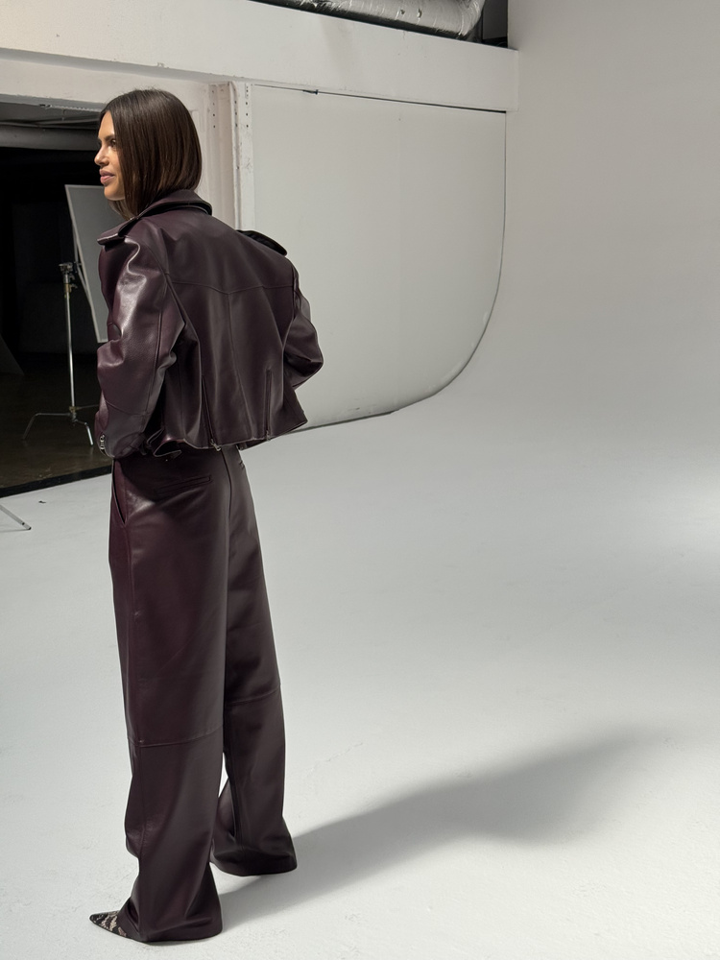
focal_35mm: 48
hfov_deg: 30.3
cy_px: 480
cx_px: 360
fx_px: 1331
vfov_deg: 39.7
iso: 80
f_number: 1.78
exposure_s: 1/837
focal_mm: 6.76
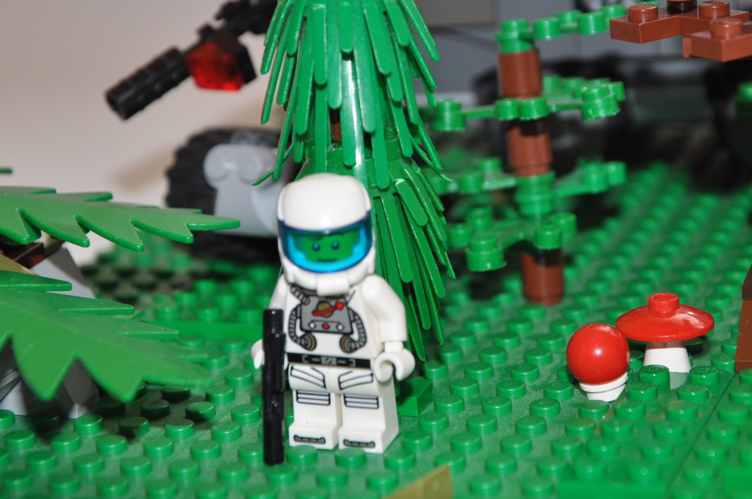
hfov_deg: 15.7
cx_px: 445
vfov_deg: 10.4
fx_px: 2733
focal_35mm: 131
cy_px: 217
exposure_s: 1/30
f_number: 7.1
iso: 400
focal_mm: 66
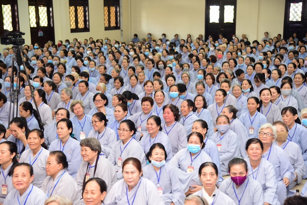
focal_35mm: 66
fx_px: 563
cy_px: 102
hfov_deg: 30.5
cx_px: 154
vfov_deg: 20.6
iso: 800
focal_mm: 66
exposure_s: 1/30
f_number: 4
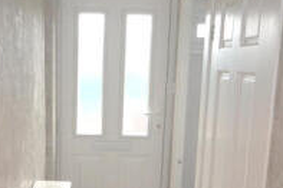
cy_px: 144
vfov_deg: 26.6
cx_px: 94
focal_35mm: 50
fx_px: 393
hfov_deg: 39.2
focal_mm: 10
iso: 900
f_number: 4
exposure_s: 1/60
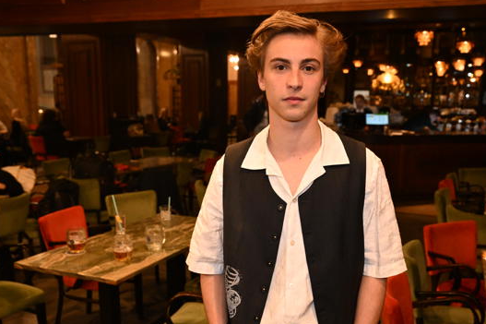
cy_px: 208
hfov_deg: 50.6
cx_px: 269
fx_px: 513
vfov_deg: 34.8
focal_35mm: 38
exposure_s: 1/160
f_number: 4.5
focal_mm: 29
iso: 4000
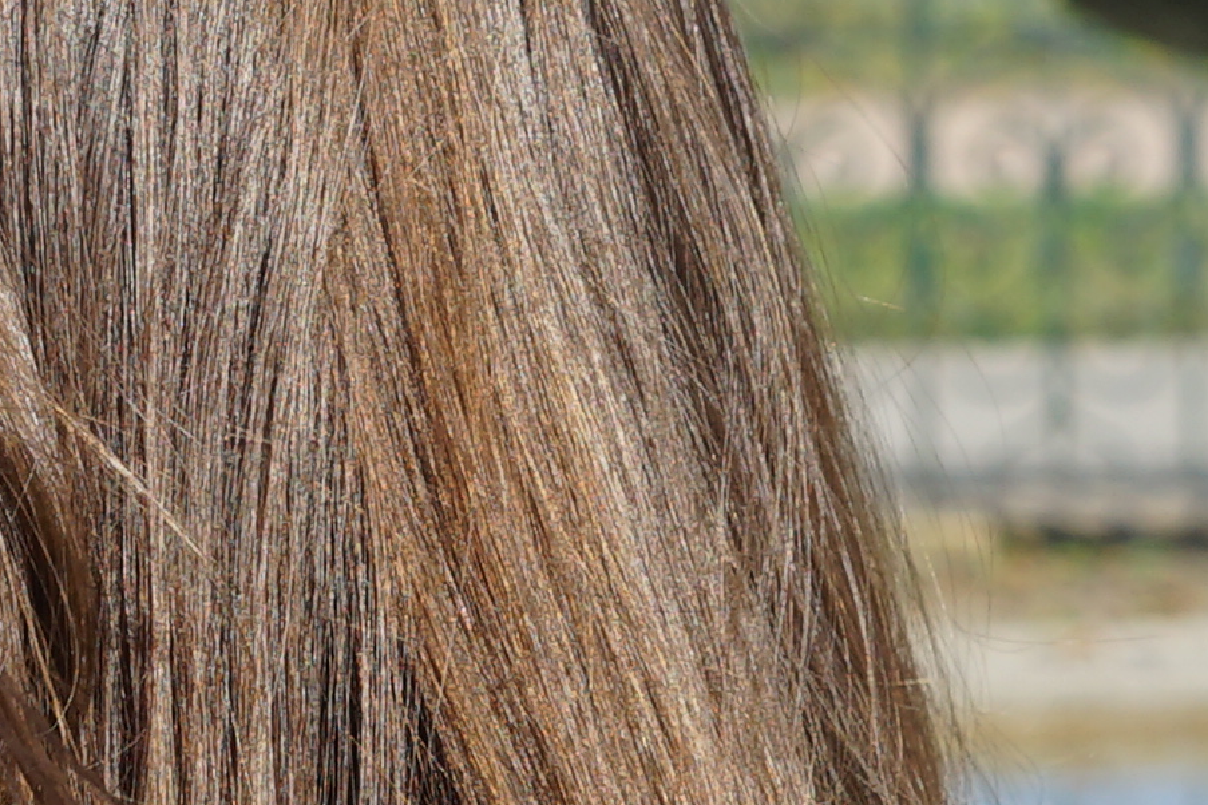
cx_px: -49
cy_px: -114
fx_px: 10972
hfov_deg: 6.3
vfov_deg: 4.2
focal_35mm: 327
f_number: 8
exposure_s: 1/160
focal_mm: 50
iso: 100
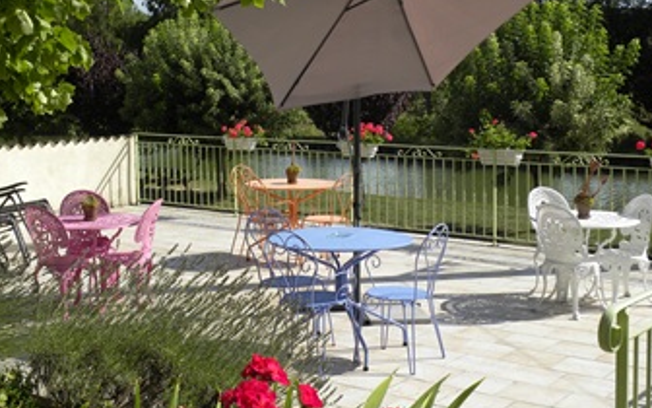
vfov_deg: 22.3
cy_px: 148
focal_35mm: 58
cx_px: 295
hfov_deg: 35.1
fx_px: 1031
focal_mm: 8.2
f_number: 5
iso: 64
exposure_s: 1/377
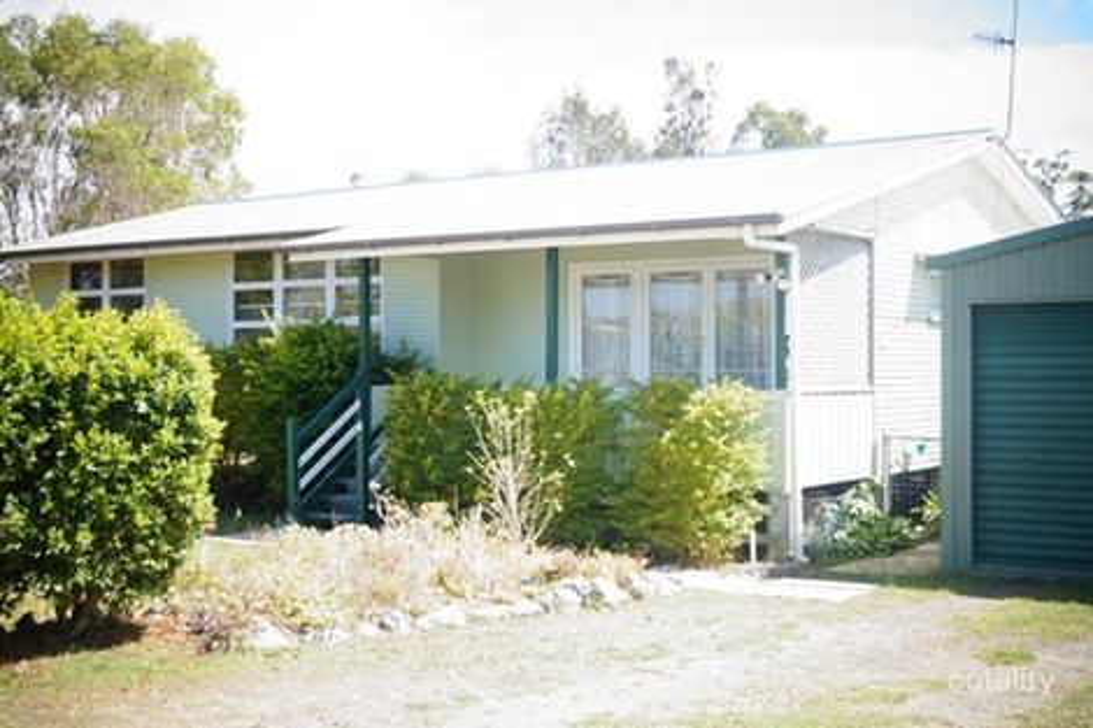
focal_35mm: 45
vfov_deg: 29.8
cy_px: 364
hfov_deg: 43.6
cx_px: 546
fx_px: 1366
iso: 100
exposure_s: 1/160
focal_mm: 30
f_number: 5.6
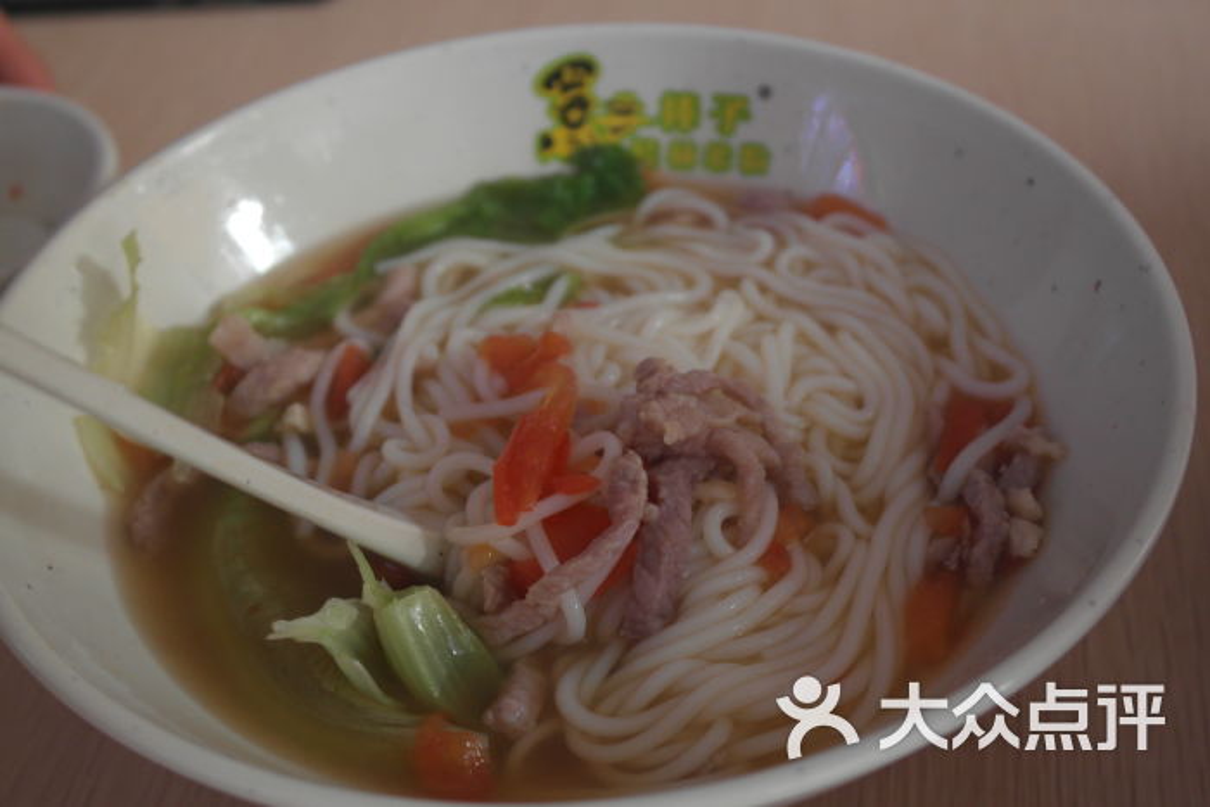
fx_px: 1546
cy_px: 404
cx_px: 605
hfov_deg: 42.7
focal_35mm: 46
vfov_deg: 29.3
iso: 800
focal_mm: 30
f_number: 4.5
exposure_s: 1/25
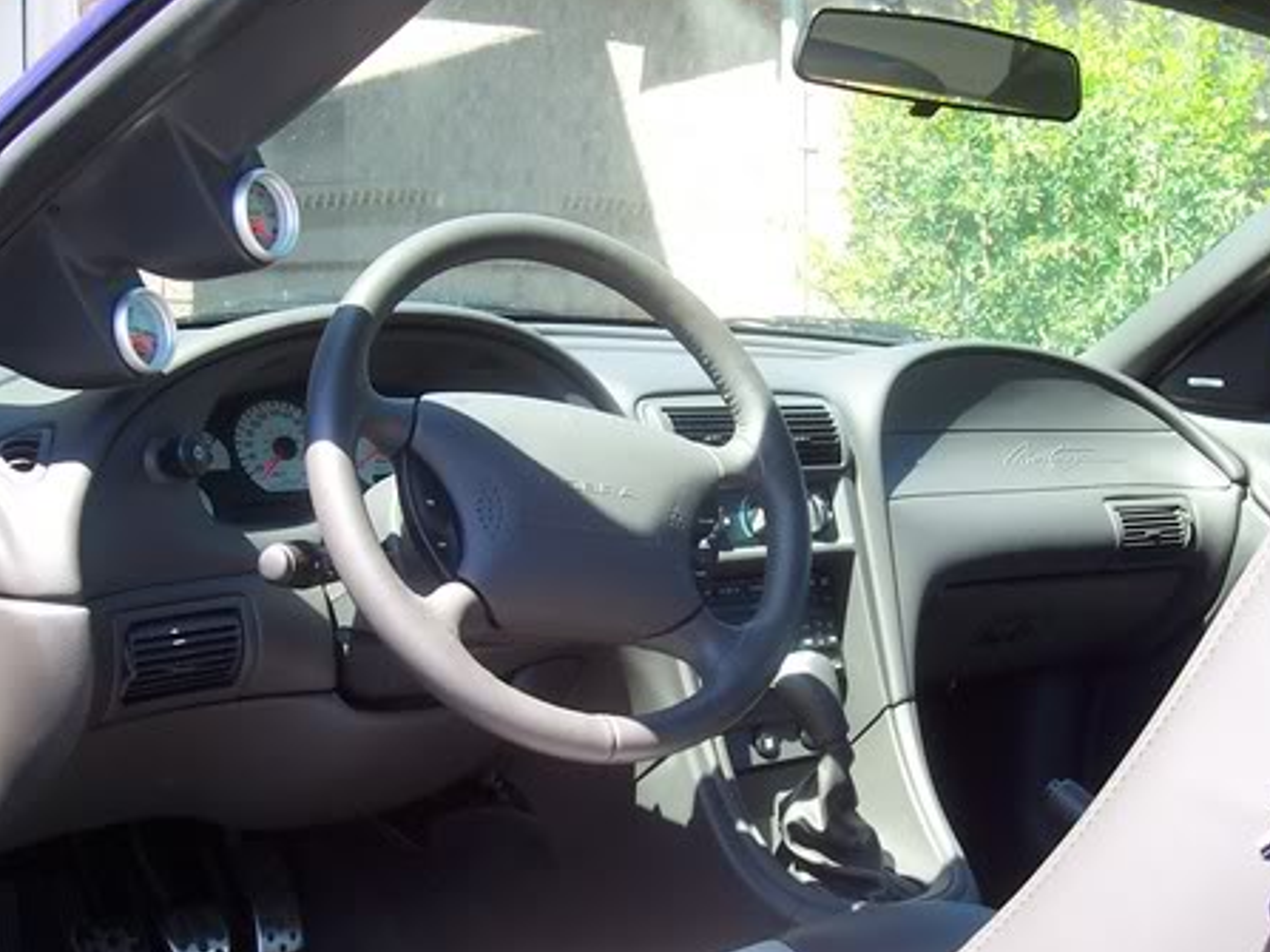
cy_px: 551
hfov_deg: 36.1
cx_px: 719
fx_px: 1944
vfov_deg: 27.5
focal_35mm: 53
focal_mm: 5.6
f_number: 2.8
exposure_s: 1/180
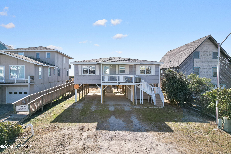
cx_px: 116
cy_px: 77
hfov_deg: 78.6
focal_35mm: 22
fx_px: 141
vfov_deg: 57.2
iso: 100
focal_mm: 8.38
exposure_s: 1/400
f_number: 2.8
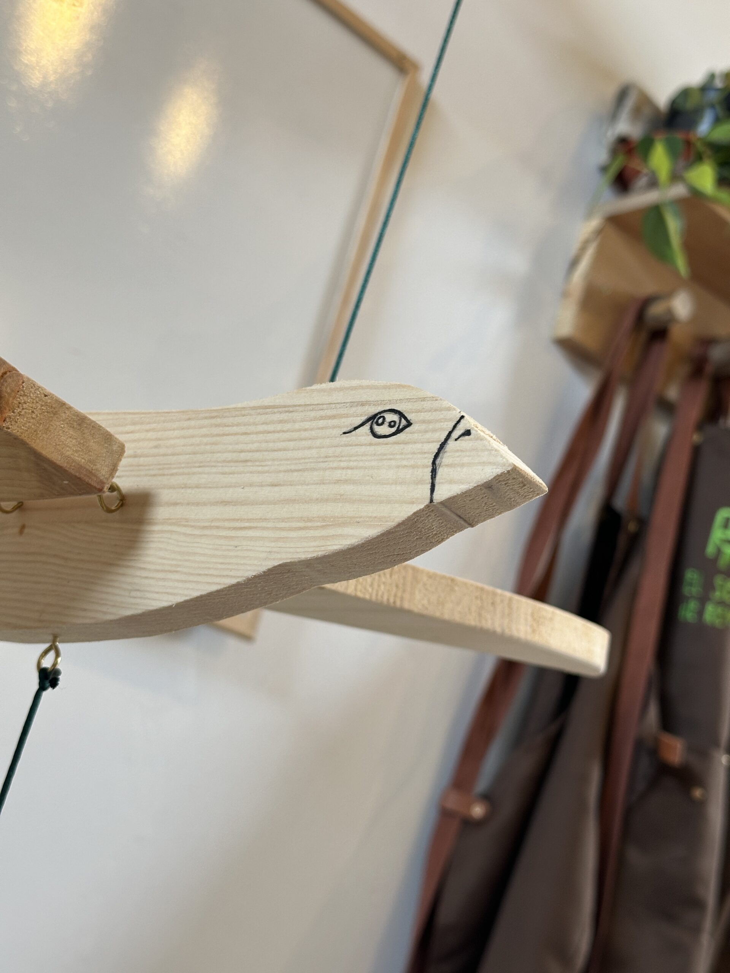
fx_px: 1350
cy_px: 486
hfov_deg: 30.3
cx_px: 365
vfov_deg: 39.7
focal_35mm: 48
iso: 64
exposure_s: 1/50
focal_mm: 6.86
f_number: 1.78
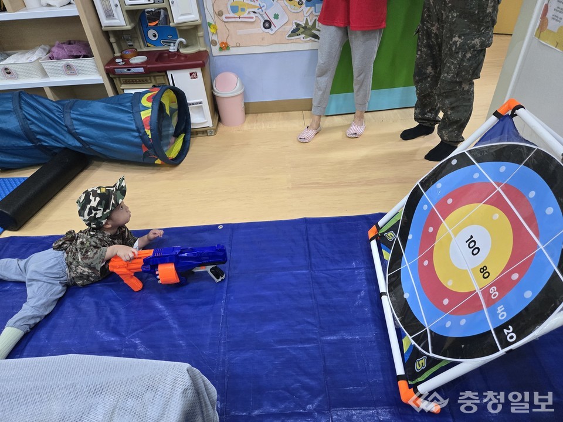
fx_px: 374
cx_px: 282
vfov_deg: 58.9
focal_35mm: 23
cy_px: 211
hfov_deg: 73.9
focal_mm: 5.4
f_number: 1.8
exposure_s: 1/120
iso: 800
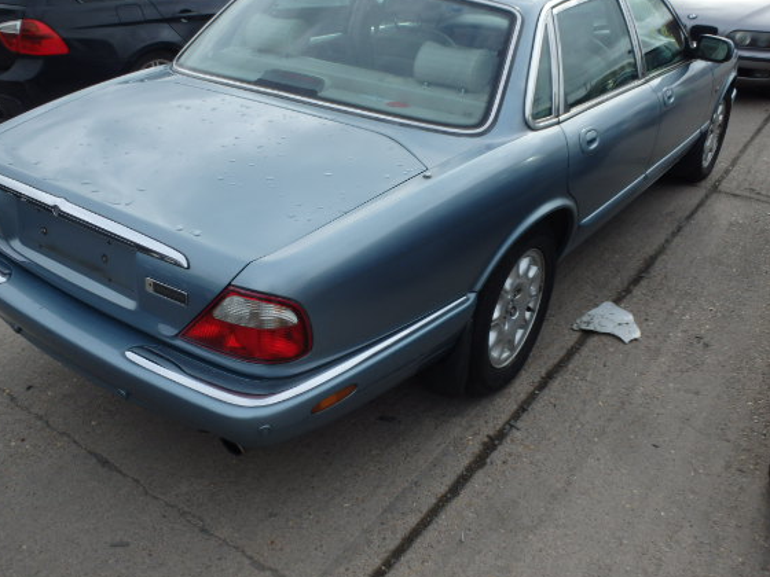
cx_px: 356
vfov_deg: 44.1
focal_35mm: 32
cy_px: 267
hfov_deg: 56.8
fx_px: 712
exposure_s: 1/500
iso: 125
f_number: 3.9
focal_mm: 5
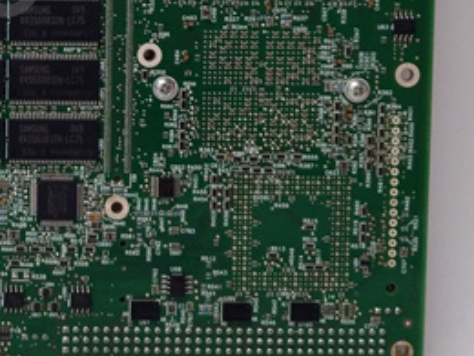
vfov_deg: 17.3
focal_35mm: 83
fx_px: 1137
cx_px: -40
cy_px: -11
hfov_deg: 22.3
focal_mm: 3.79
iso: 238
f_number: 2
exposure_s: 1/33
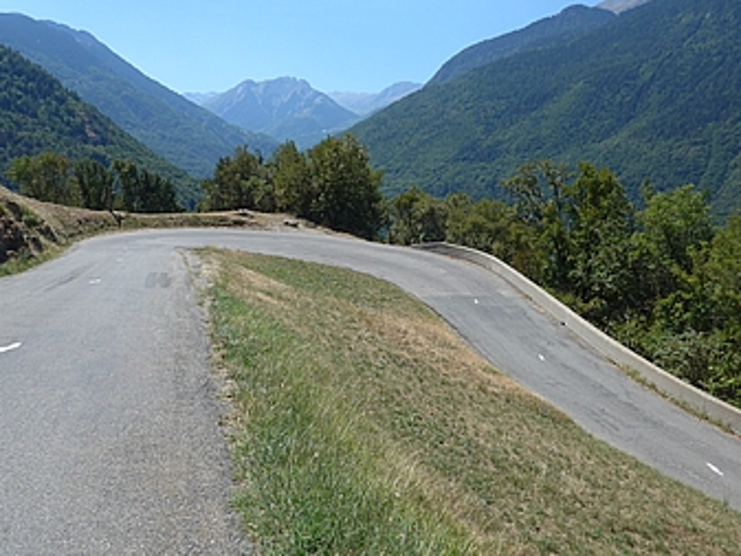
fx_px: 707
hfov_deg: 55.3
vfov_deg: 43.0
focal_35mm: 33
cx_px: 363
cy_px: 281
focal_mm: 6
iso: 80
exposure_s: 1/1600
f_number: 2.8
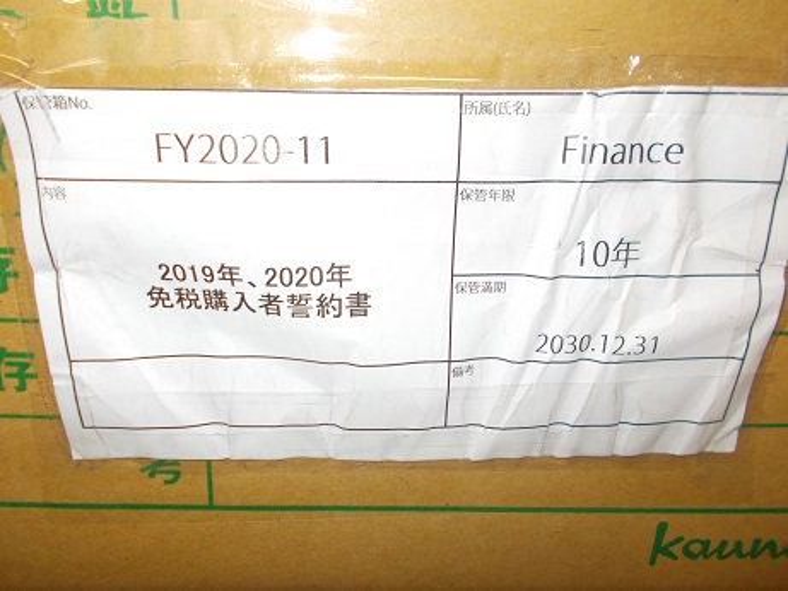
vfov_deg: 53.1
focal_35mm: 26
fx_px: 592
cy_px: 296
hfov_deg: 67.3
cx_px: 394
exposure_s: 1/25
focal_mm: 4.6
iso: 200
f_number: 3.2
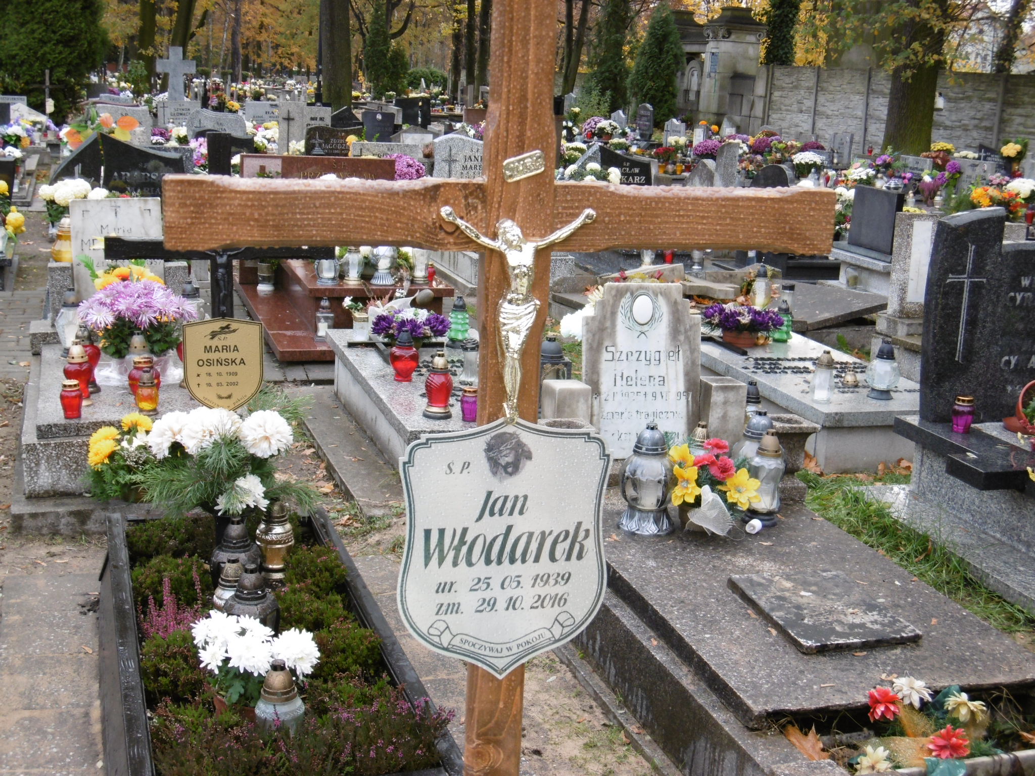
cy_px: 388
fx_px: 1525
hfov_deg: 37.5
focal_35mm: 51
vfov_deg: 28.6
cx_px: 518
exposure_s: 1/60
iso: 100
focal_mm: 9.2
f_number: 4
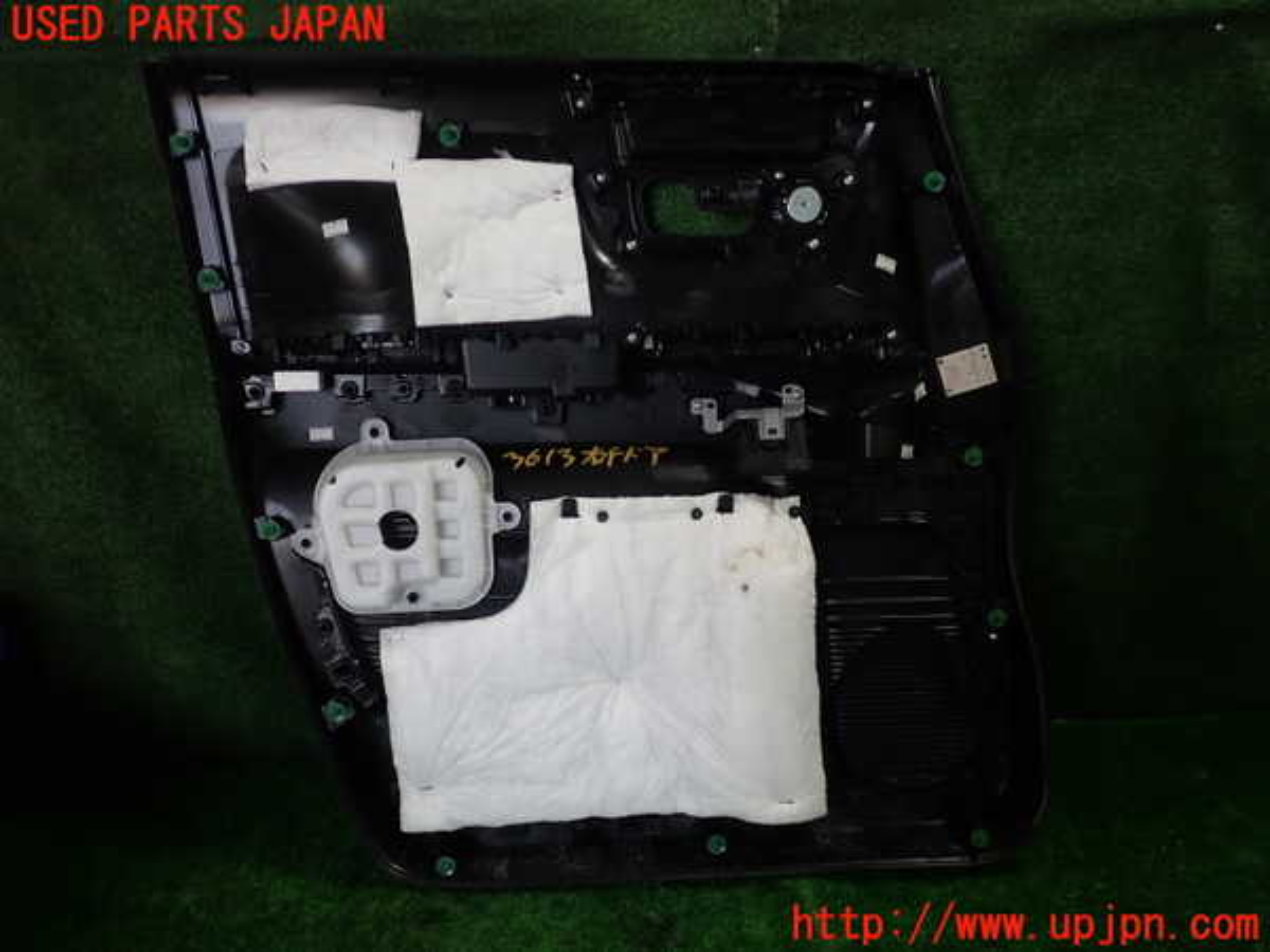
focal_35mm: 30
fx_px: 1101
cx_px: 635
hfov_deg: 60.0
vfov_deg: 46.8
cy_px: 476
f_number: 2.3
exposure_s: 1/80
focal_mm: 5.4
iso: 100
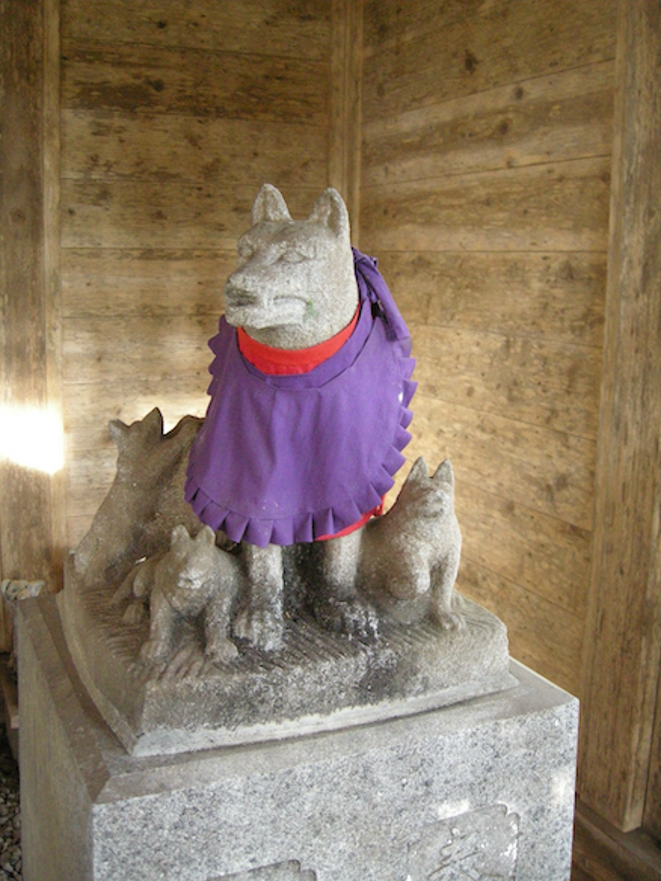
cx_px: 324
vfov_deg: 50.1
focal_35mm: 37
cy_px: 451
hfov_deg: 38.7
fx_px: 942
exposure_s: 1/9.4
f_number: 3
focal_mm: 7.5
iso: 534
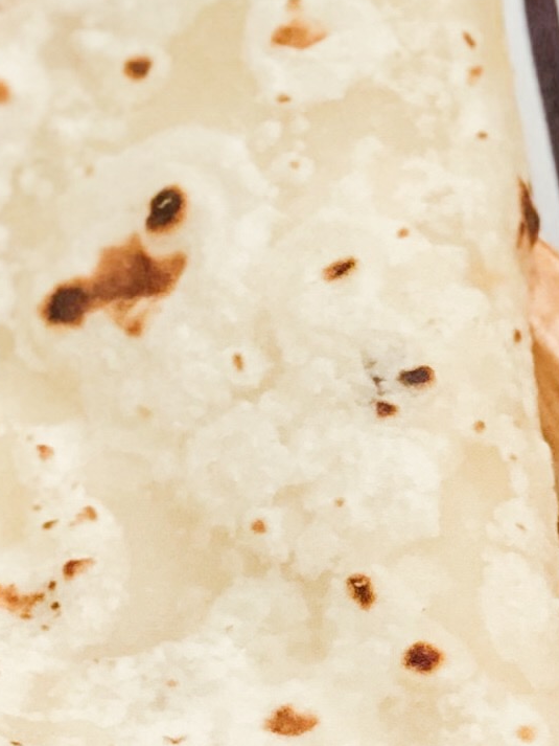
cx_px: -239
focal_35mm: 294
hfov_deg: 5.0
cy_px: 698
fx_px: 6328
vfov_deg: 6.7
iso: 125
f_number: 2.4
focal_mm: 6
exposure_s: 1/25
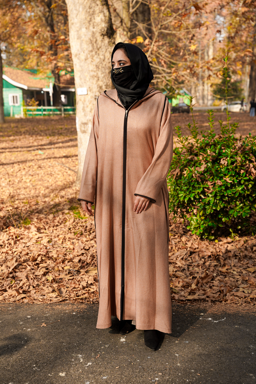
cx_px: 128
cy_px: 192
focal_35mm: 46
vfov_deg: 43.0
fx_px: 487
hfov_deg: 29.4
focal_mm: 45.7
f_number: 4
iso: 100
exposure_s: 1/250
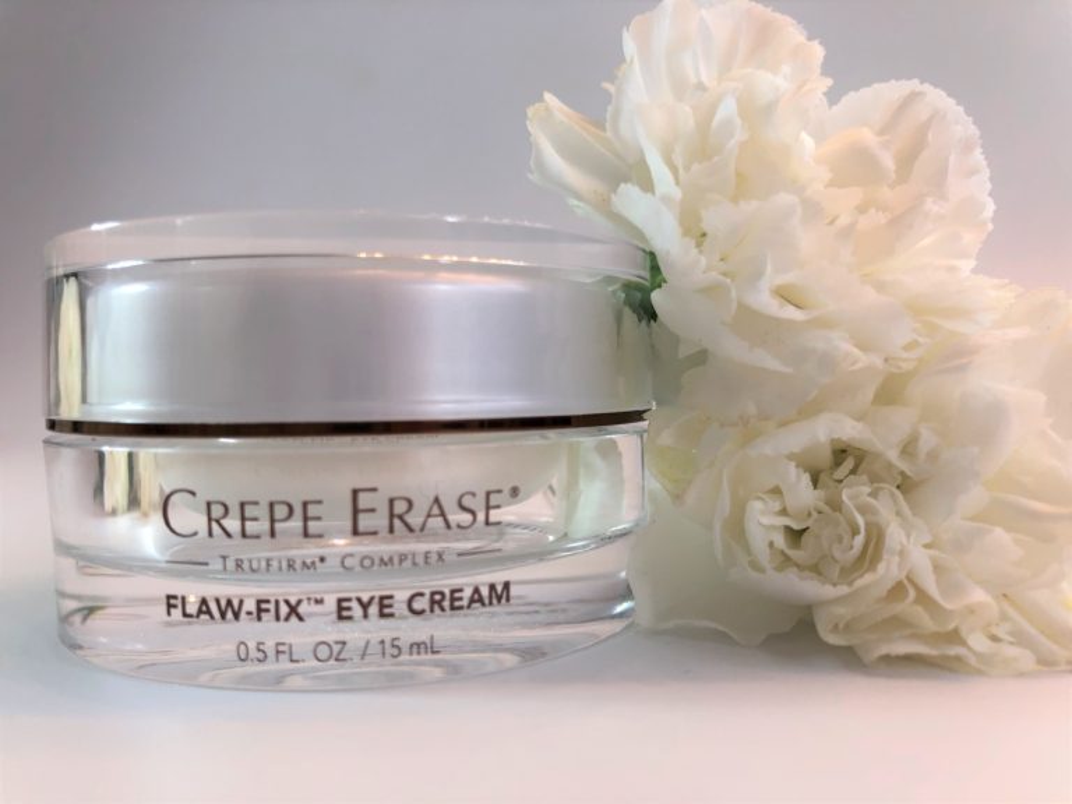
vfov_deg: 49.7
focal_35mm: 28
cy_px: 402
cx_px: 536
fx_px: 867
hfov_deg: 63.4
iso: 50
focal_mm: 4
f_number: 1.8
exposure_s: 1/120
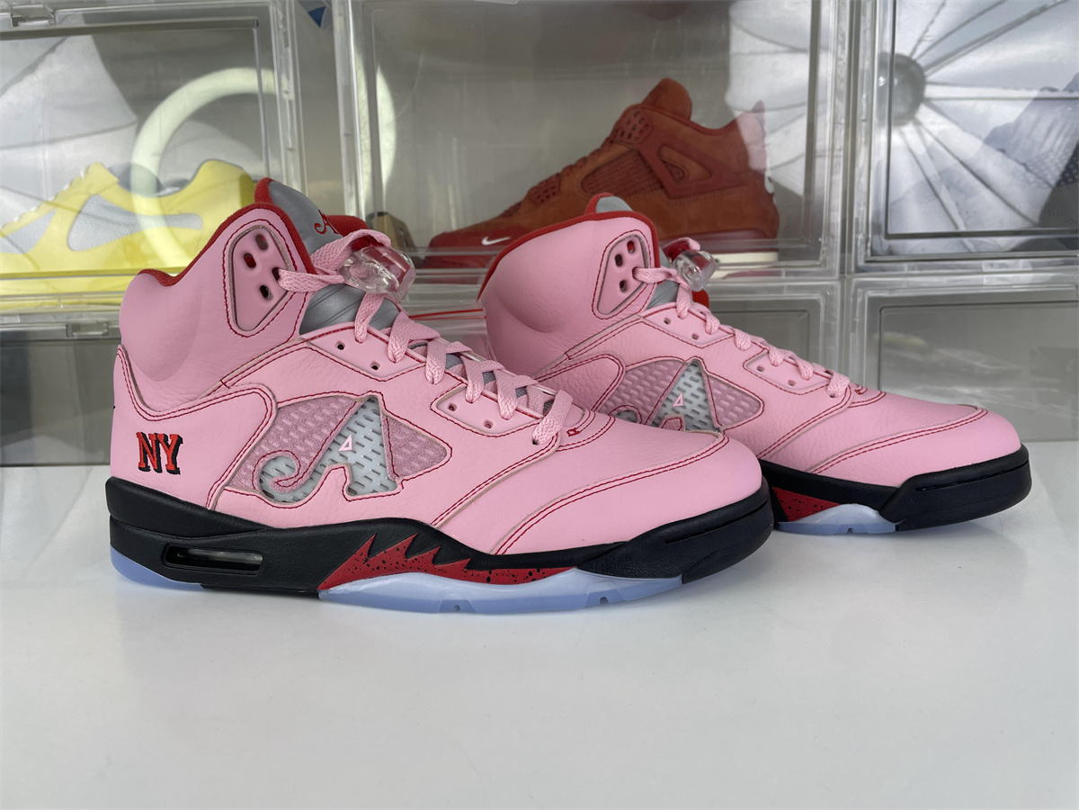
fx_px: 810
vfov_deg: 53.1
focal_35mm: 26
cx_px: 540
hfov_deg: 67.3
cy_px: 405
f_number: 1.6
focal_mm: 4.2
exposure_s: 1/198
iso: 32
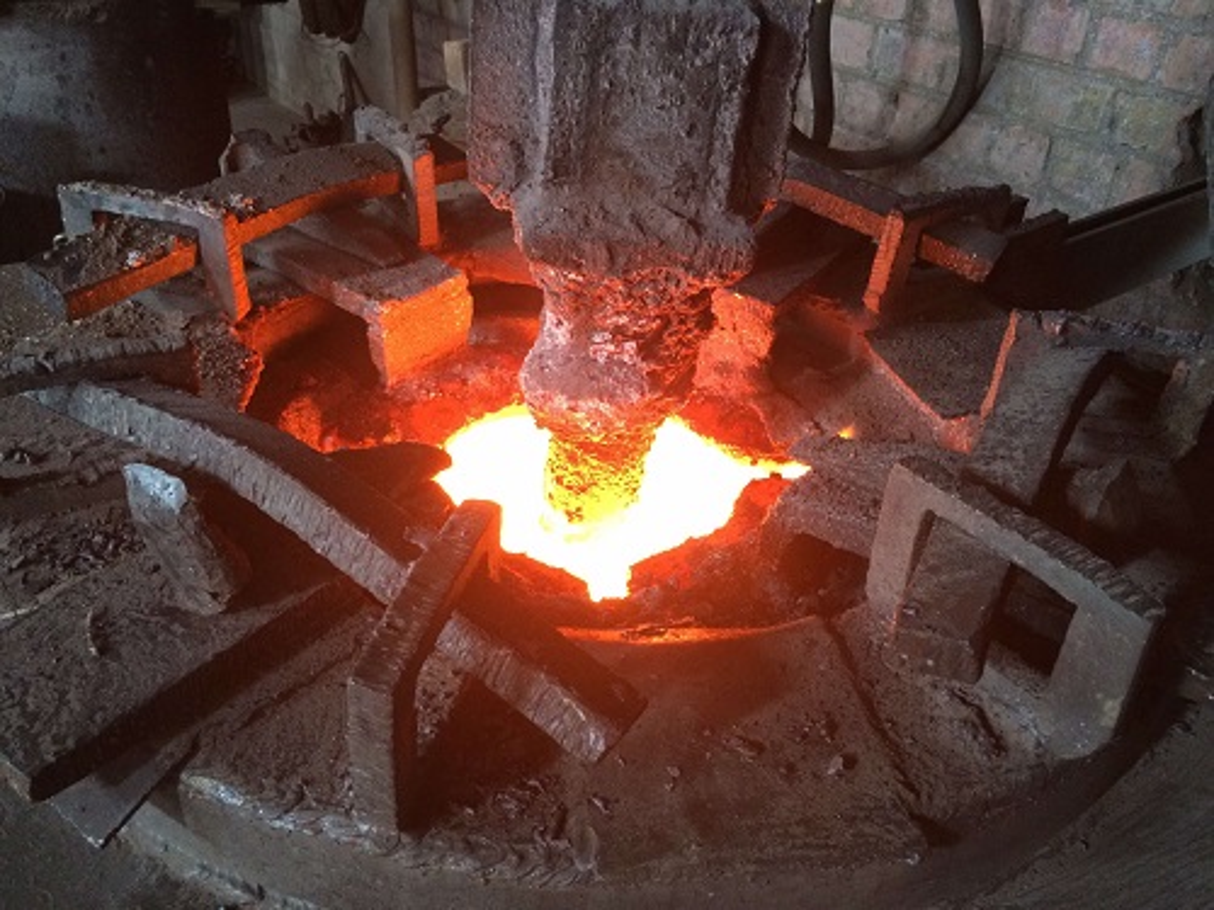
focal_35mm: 29
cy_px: 455
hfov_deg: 61.7
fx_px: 1017
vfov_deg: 48.2
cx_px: 607
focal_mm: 4.15
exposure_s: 1/24
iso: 250
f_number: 2.2
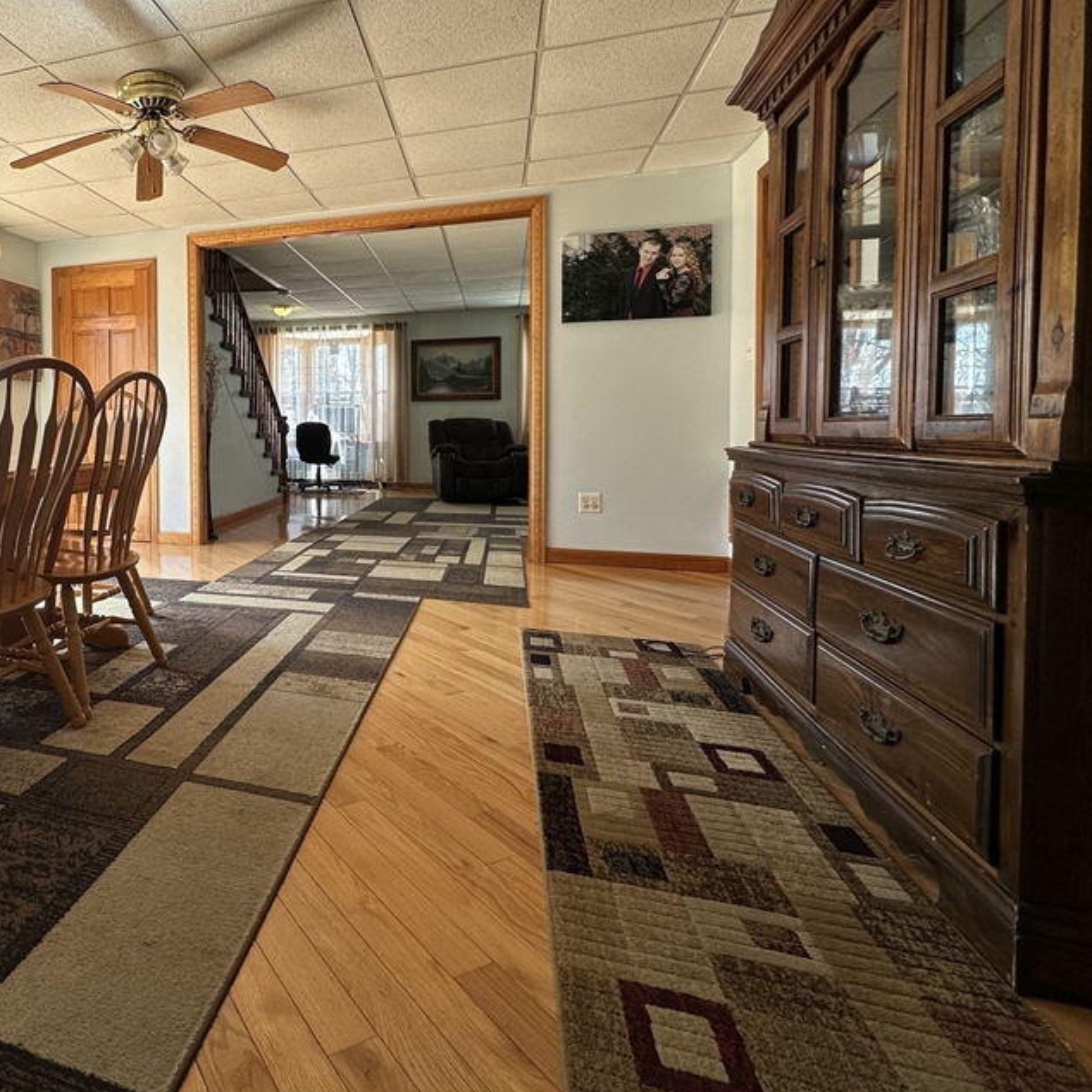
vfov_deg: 74.1
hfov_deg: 68.5
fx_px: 714
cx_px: 238
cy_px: 441
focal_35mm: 20
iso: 50
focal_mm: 2.22
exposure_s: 1/99
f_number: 2.2
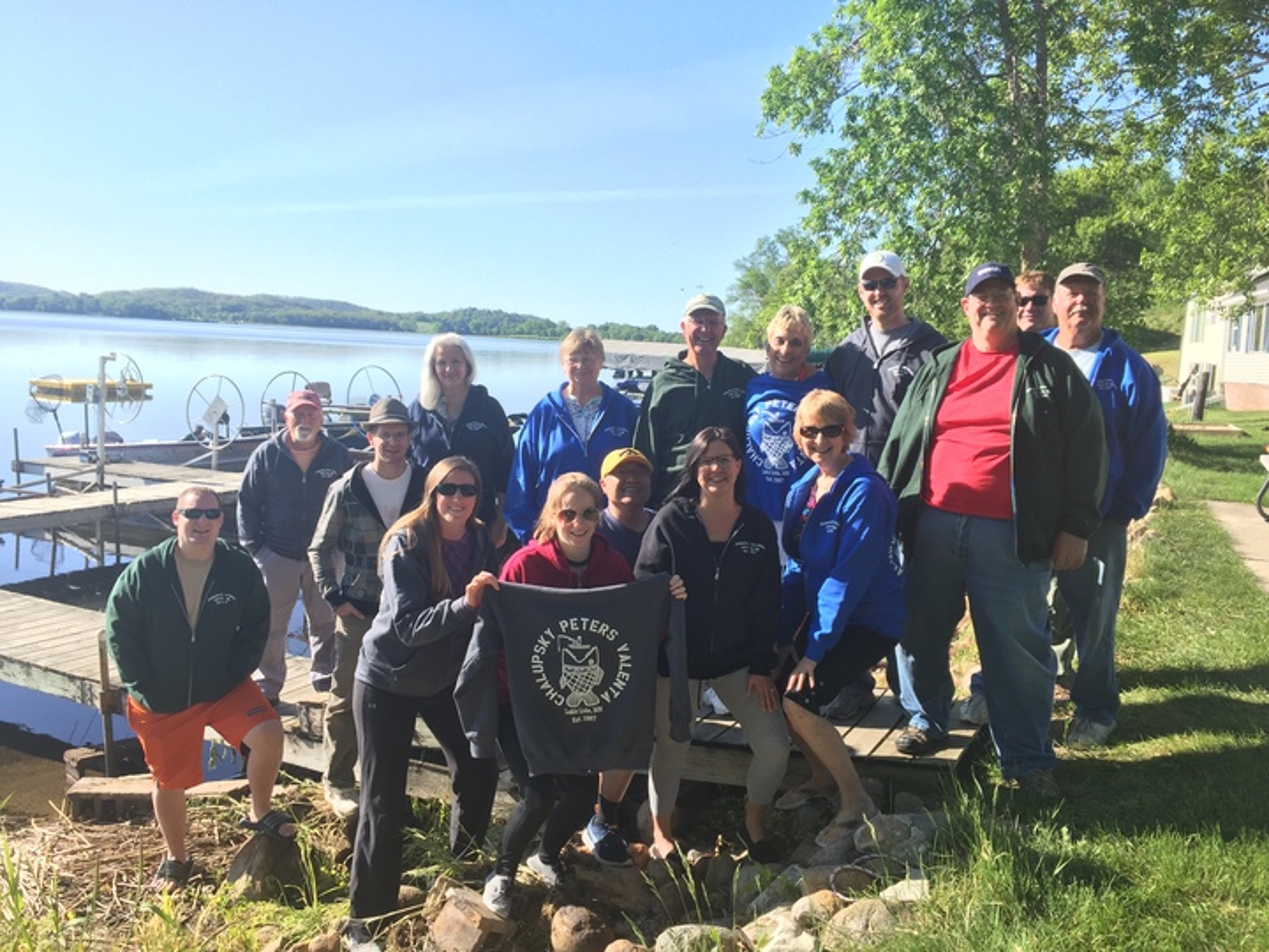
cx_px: 634
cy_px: 476
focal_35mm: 29
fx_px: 1063
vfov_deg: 48.2
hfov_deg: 61.7
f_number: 2.2
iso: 32
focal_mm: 4.15
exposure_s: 1/732
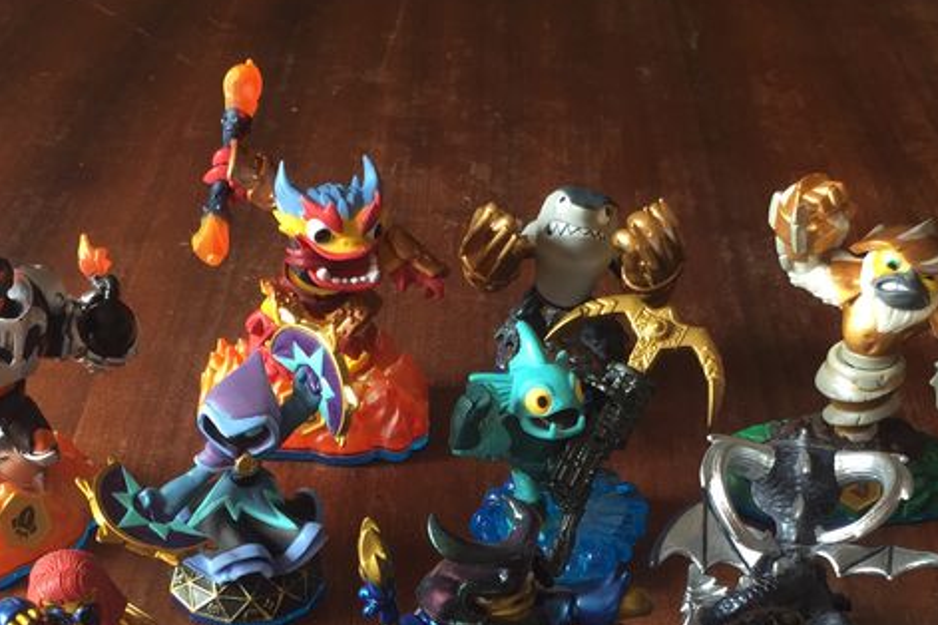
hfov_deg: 31.4
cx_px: 452
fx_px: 1667
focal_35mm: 64
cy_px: 623
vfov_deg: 20.6
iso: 50
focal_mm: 4.15
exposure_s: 1/100
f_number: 2.2
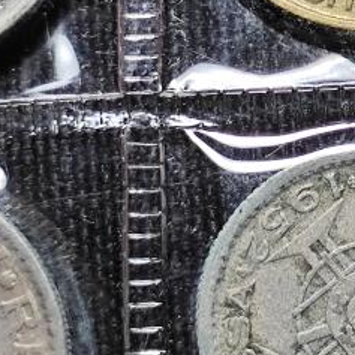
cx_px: 526
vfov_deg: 6.8
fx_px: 2970
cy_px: 27
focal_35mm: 256
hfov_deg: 6.7
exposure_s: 1/78.8
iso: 125
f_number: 1.6
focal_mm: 5.84
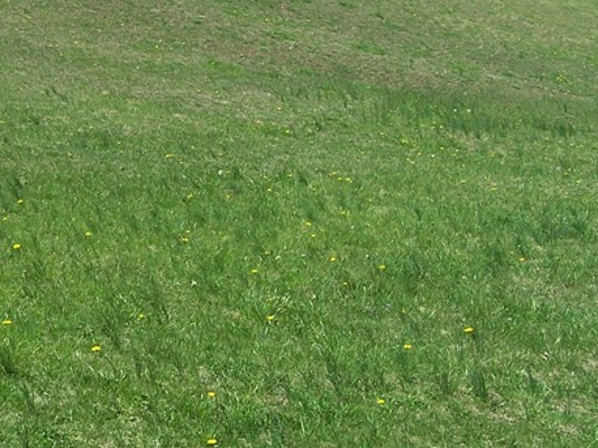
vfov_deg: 17.3
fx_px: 1468
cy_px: 136
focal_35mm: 85
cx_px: 63
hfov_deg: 22.5
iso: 80
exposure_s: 1/750
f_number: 4
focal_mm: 6.3
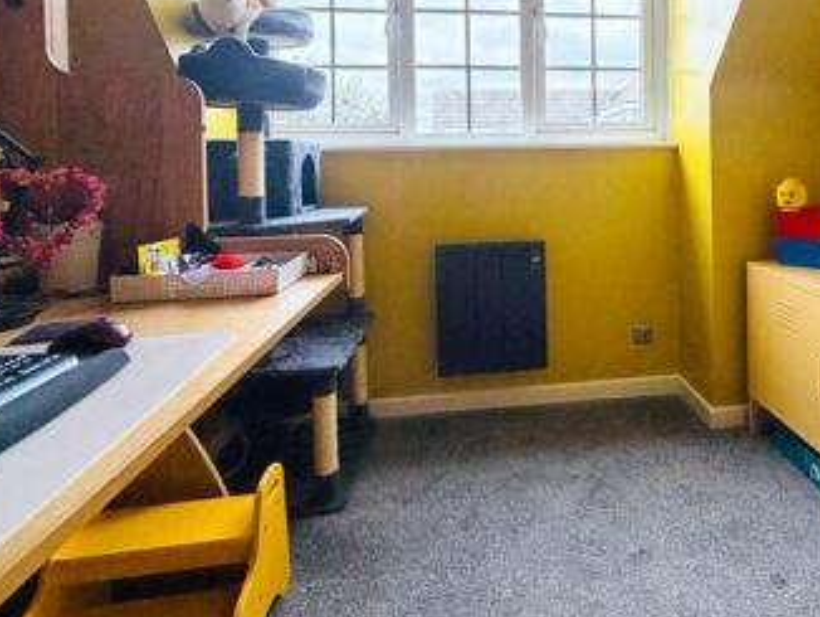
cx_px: 575
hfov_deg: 66.6
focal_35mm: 25
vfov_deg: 52.8
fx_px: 593
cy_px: 165
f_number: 2.2
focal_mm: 2.22
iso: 320
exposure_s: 1/50
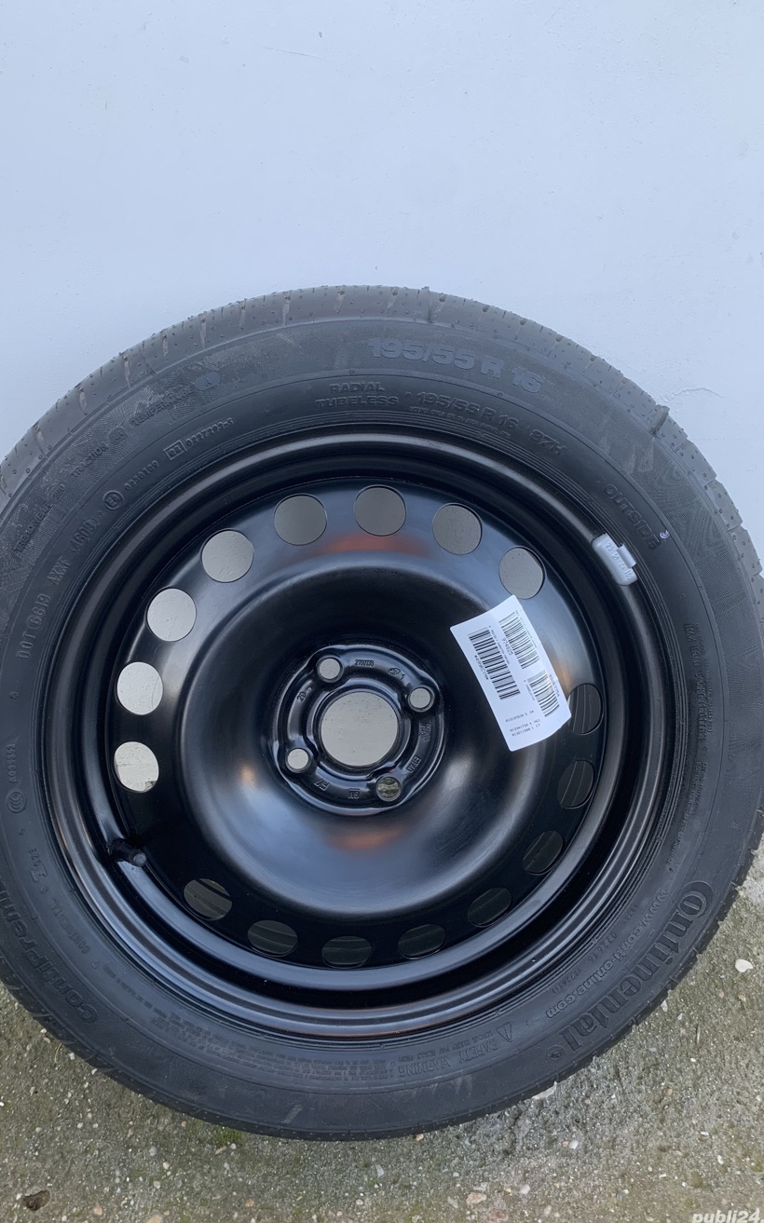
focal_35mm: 28
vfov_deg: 66.5
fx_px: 933
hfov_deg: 44.4
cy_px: 609
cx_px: 323
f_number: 1.8
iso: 32
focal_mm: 4.25
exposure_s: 1/121
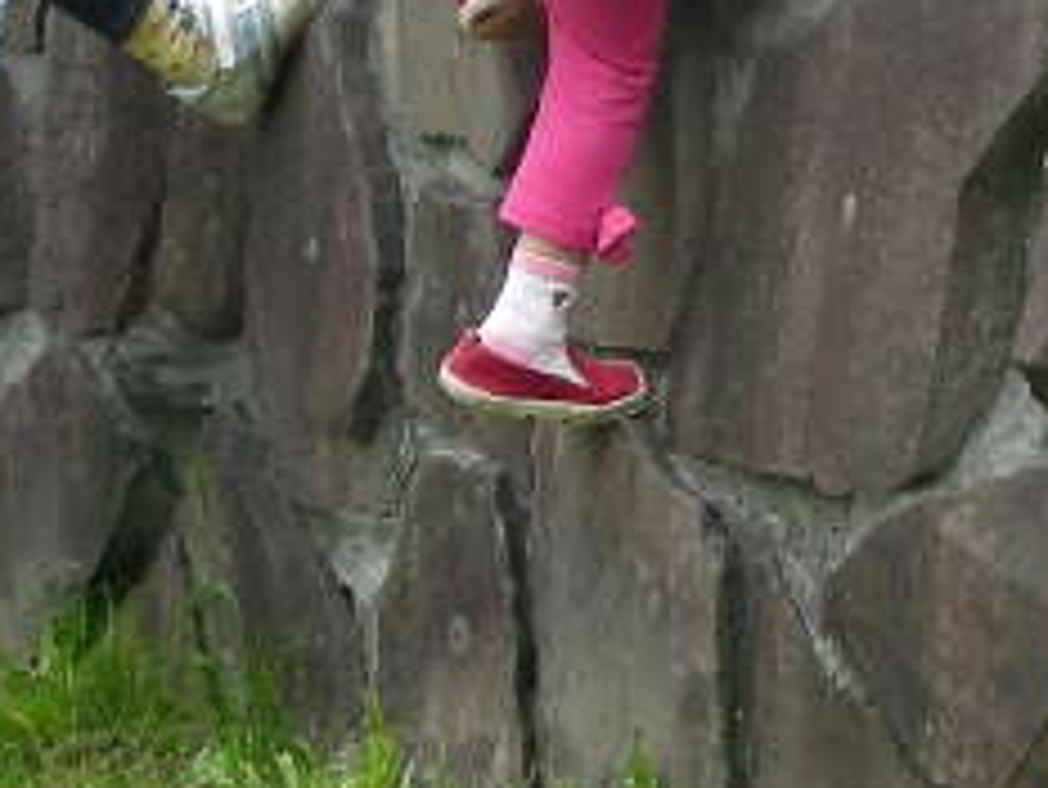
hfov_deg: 9.1
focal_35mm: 215
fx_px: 6512
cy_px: 23
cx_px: 1030
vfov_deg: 6.9
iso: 50
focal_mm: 7.9
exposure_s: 1/77.7
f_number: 3.2
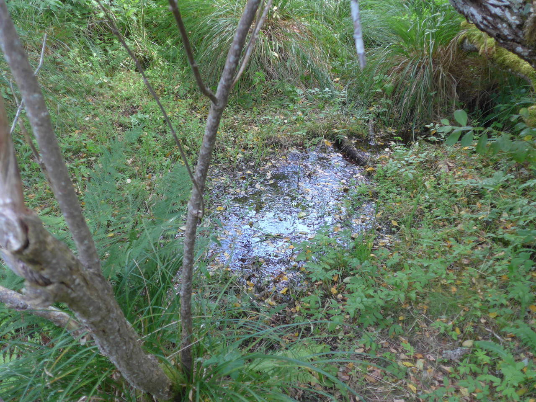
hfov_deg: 47.9
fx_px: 604
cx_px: 268
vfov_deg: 36.8
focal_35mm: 39
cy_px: 201
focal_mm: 8
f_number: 2.5
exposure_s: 1/60
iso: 160
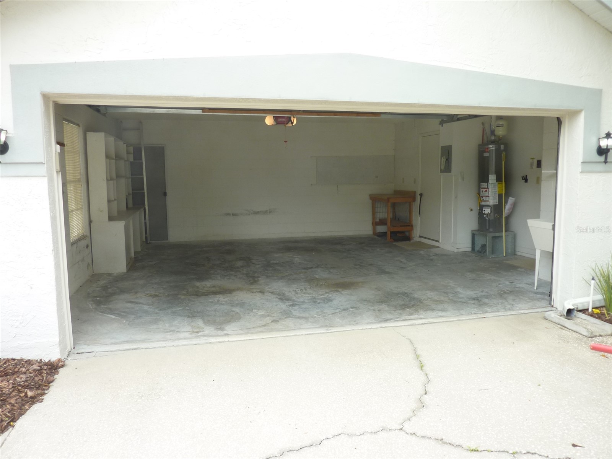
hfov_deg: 69.4
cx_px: 306
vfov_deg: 54.9
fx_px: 442
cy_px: 230
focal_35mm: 25
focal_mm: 4.1
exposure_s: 1/125
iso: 80
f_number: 3.5
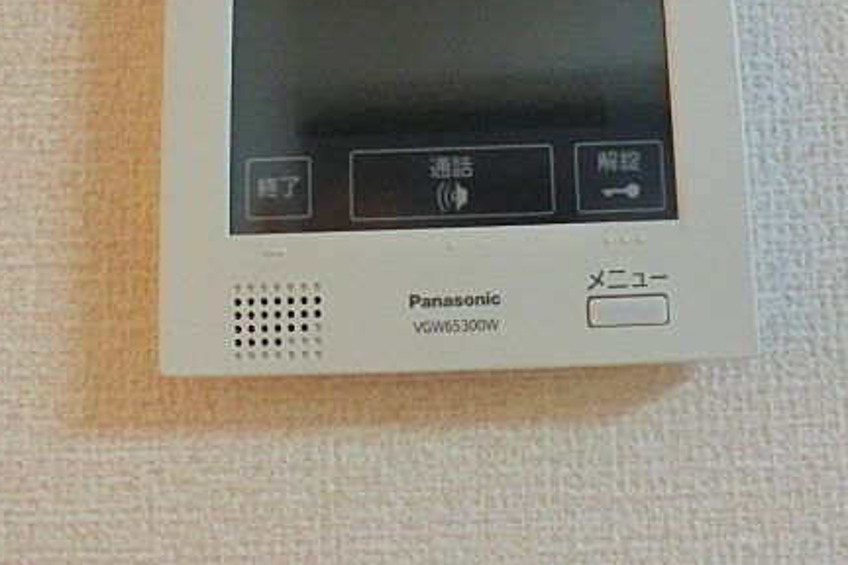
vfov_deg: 35.6
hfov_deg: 51.8
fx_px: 871
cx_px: 475
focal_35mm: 37
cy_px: 194
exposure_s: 1/40
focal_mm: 4.3
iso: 800
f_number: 3.2
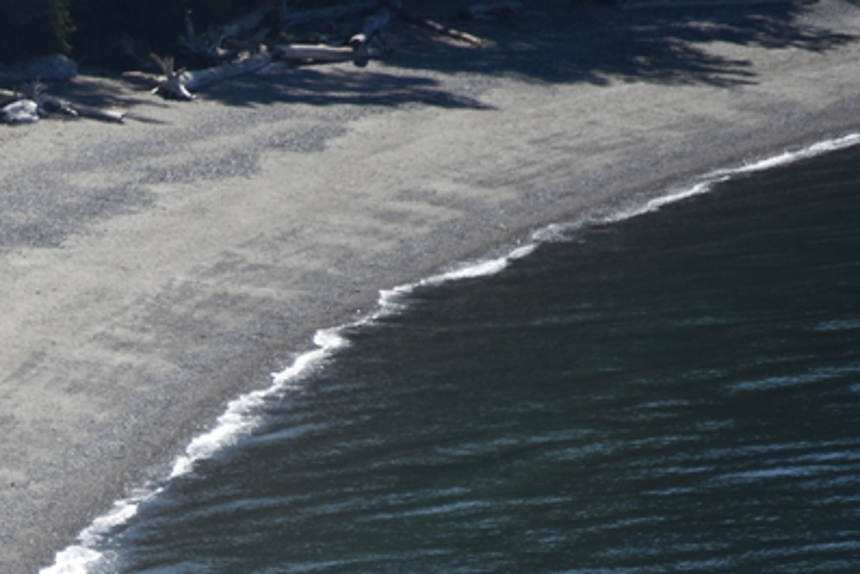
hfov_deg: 2.1
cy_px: 557
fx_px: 23132
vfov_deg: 1.4
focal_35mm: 968
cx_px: -431
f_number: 5.6
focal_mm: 300
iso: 125
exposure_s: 1/640
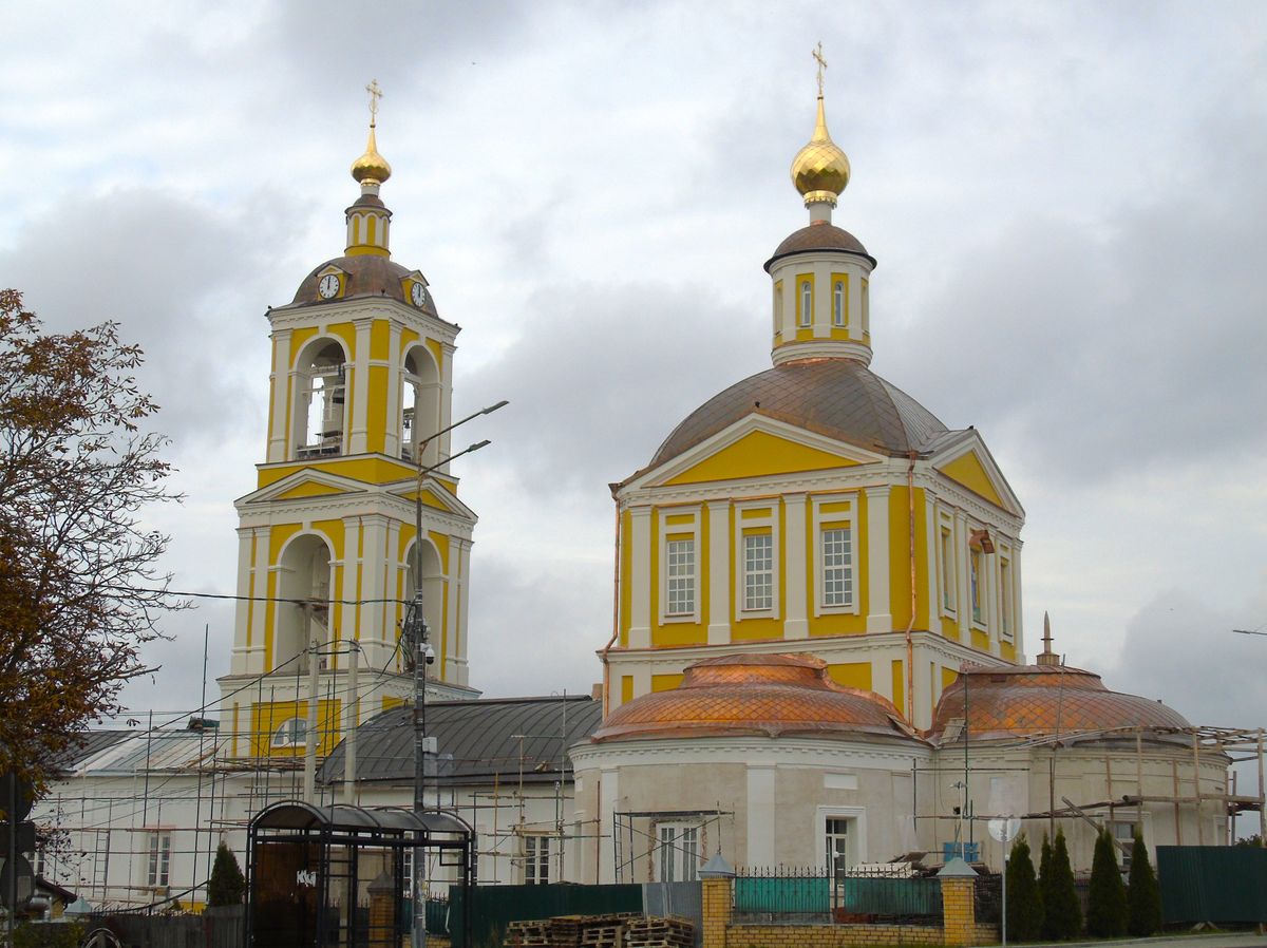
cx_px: 634
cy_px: 474
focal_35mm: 54
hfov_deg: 35.6
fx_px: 1975
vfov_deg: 27.0
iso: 80
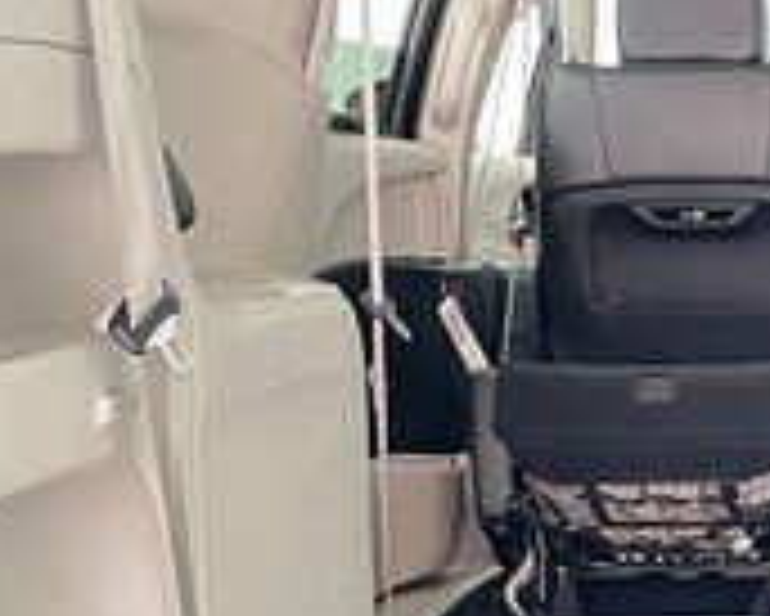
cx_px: 986
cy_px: 351
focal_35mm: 95
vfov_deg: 16.2
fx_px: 2166
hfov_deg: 18.8
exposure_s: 1/30
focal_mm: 5.1
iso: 640
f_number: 1.6
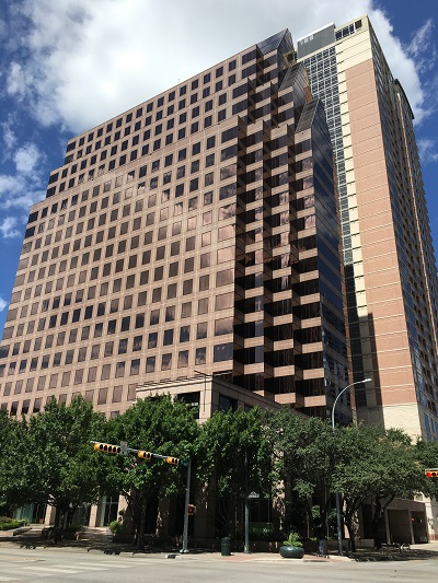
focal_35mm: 29
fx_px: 489
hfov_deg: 48.2
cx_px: 219
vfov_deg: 61.6
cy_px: 292
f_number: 2.2
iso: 25
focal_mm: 4.15
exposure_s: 1/1789
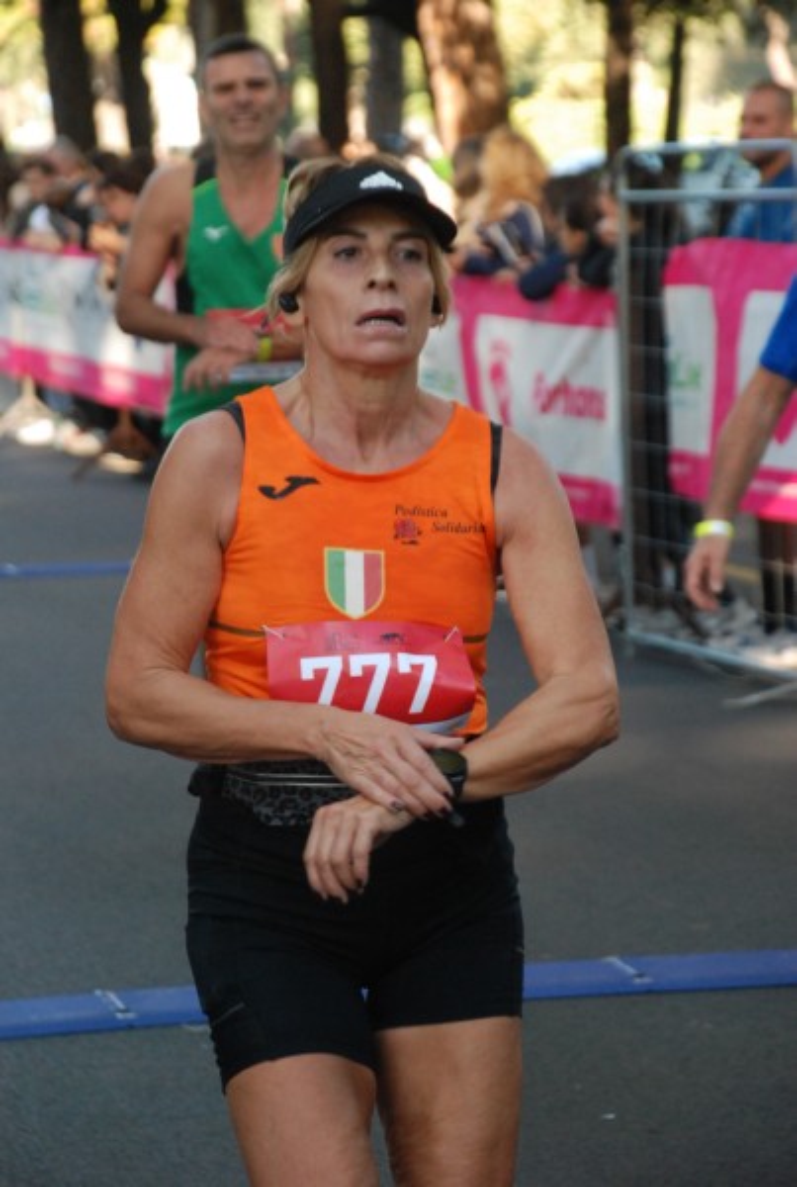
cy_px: 594
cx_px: 398
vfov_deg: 14.4
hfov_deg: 9.7
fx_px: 4707
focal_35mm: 142
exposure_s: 1/250
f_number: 5.6
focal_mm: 95
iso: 1000
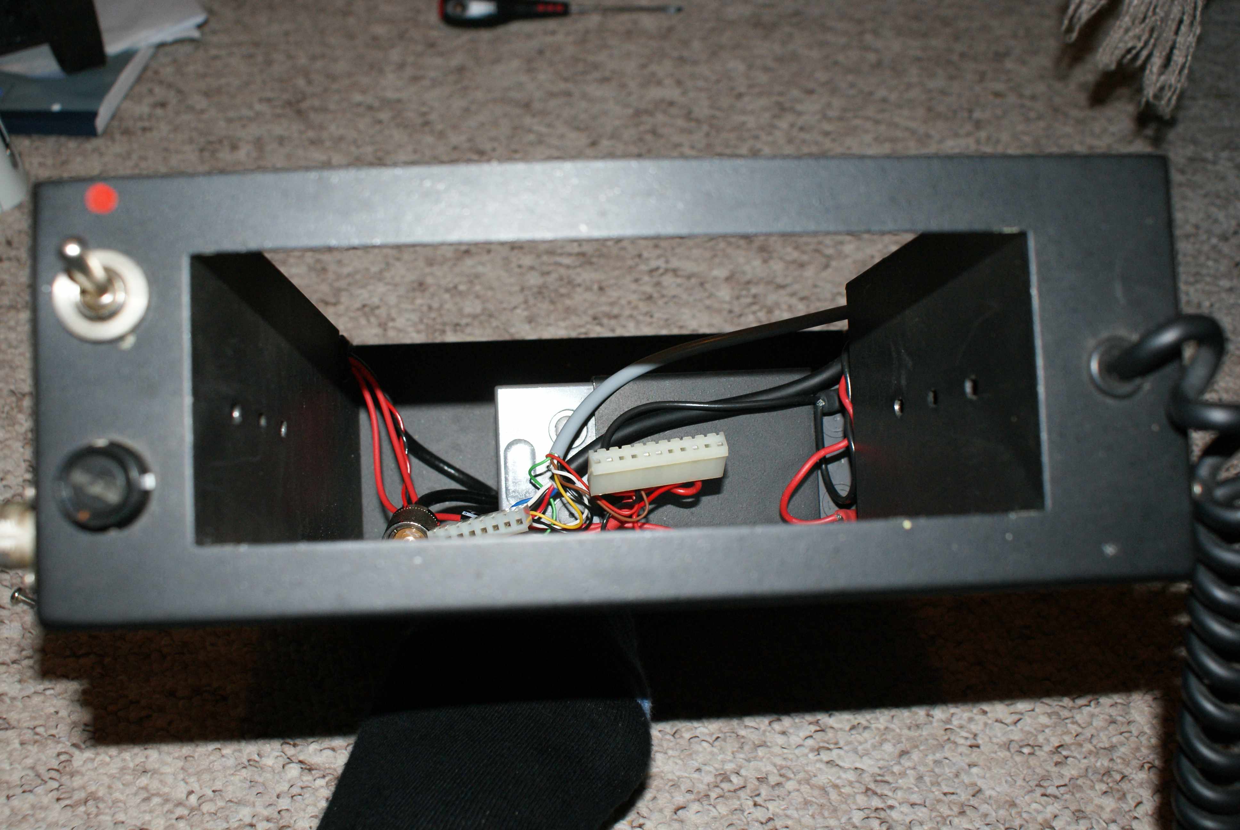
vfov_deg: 34.3
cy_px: 415
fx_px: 1345
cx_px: 620
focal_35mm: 39
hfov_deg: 49.5
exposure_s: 1/60
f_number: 5.6
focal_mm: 26
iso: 400
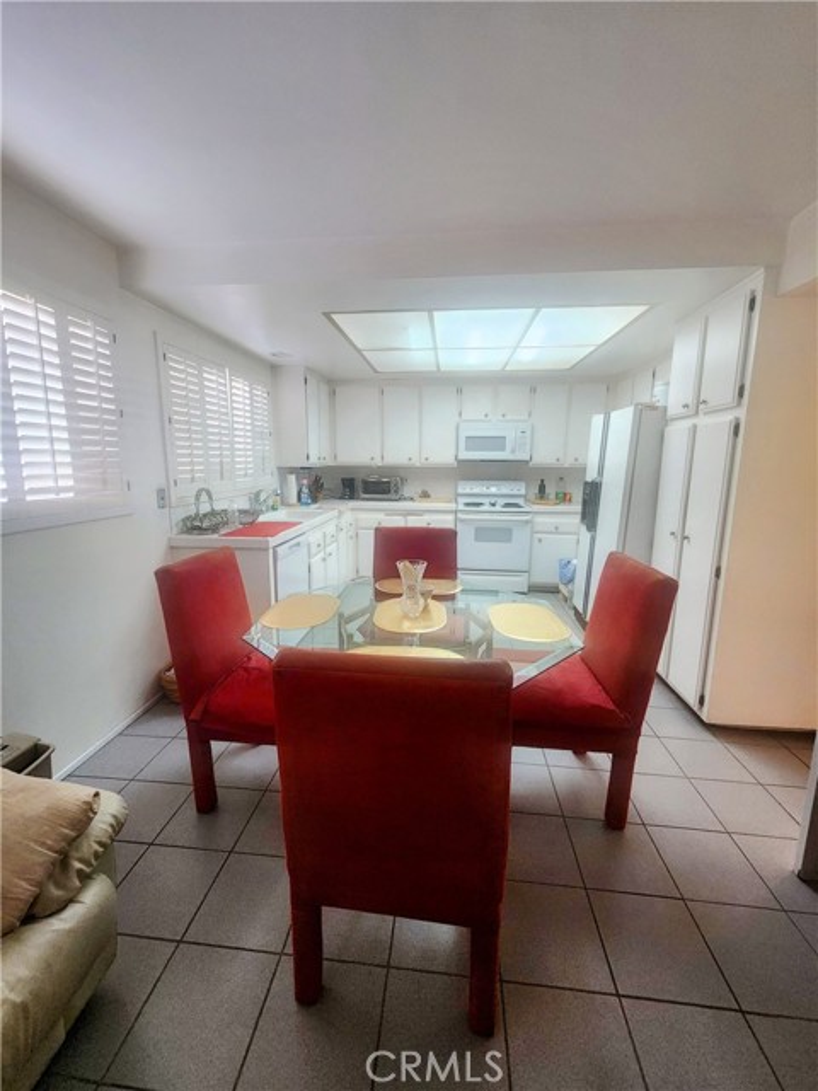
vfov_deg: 106.2
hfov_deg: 89.9
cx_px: 409
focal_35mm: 13
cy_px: 546
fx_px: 410
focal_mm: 2.2
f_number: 2.2
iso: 320
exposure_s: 1/60
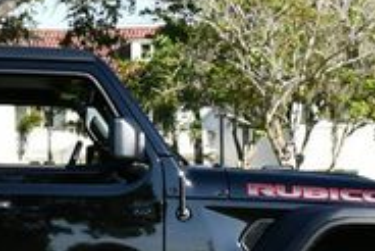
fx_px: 1449
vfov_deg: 9.9
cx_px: -75
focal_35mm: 139
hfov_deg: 14.3
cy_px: 102
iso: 160
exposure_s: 1/250
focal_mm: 20
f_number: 8
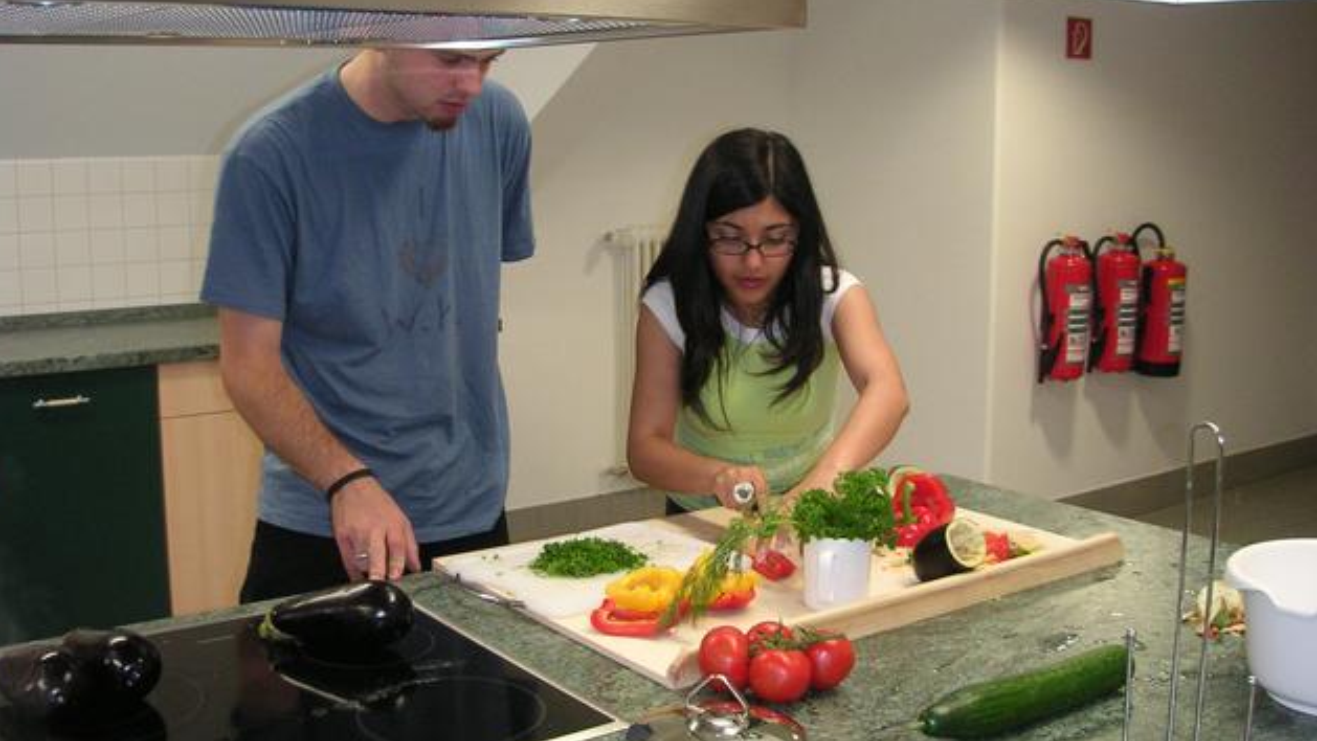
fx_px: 1432
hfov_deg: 49.4
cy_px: 289
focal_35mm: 41
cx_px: 649
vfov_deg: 28.9
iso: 160
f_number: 2.8
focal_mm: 5.7
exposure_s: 1/45
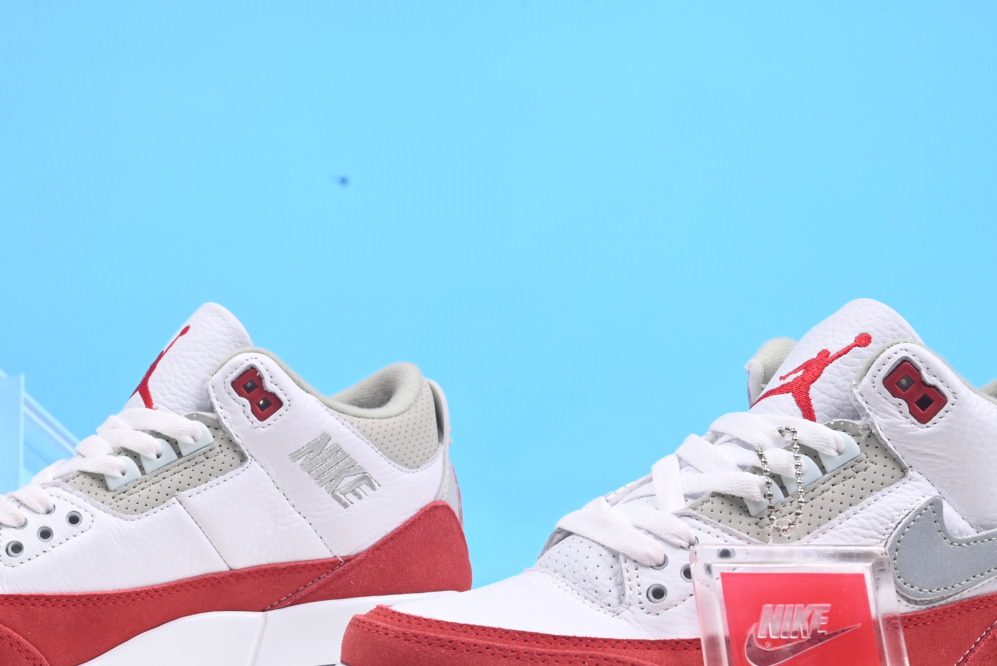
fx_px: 2161
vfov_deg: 17.5
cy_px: 297
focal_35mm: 78
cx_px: 457
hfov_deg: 26.0
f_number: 16
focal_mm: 41
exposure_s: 1/2
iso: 100
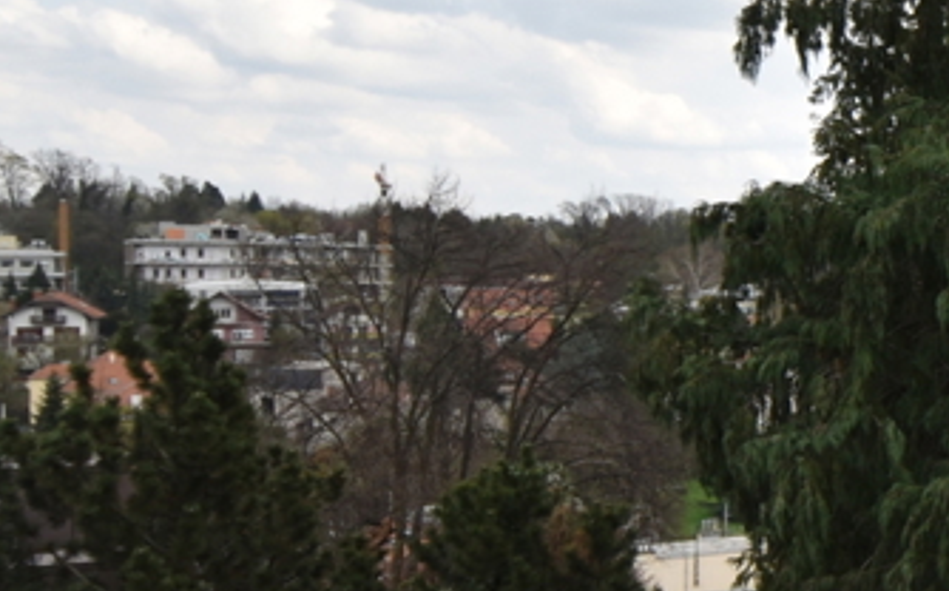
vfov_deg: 23.5
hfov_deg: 28.5
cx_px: 1304
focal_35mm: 55
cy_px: 330
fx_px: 1421
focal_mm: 10
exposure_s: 1/400
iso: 100
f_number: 4.5
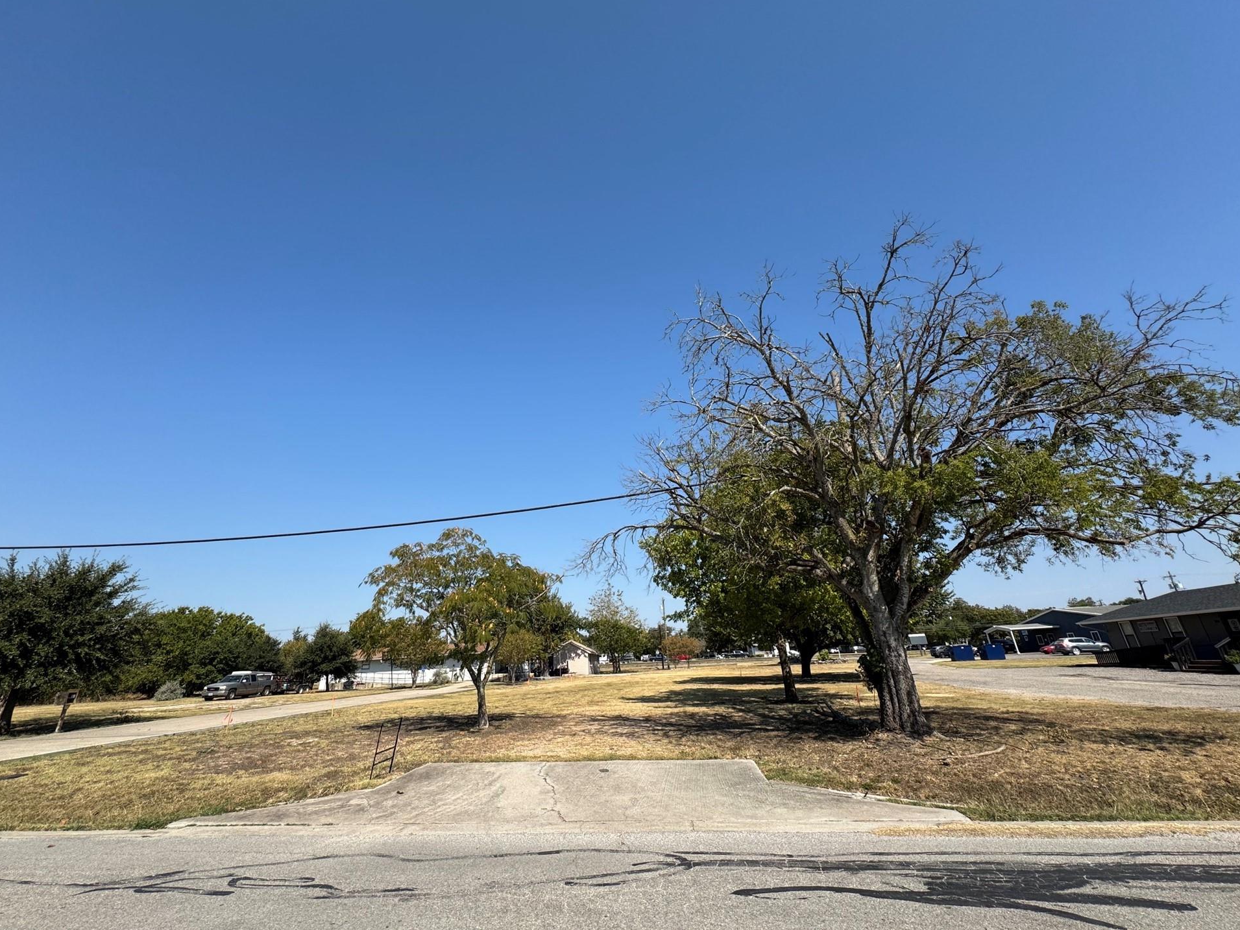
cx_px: 589
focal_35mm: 15
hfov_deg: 98.1
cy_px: 440
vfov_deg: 81.7
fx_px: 537
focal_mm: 2.22
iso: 50
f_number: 2.2
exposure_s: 1/2208
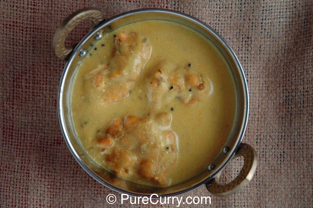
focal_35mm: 66
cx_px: 156
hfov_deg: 30.5
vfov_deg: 20.6
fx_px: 573
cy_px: 104
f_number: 4.5
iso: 400
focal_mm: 44
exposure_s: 1/100
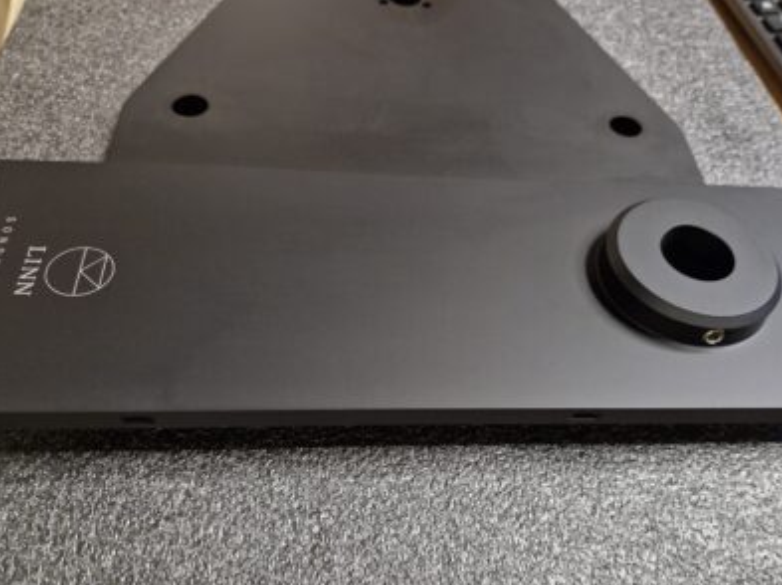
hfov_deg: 59.8
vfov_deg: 46.5
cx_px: 438
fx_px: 677
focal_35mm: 30
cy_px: 346
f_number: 1.8
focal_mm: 5.54
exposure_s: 1/100
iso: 1000
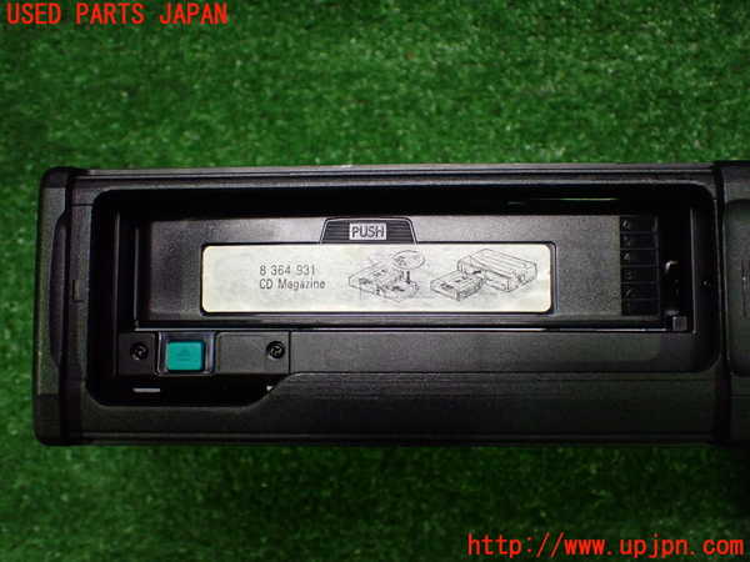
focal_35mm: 36
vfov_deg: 39.7
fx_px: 780
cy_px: 281
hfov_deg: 51.4
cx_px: 375
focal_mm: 6.37
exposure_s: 1/100
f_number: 2.5
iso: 800
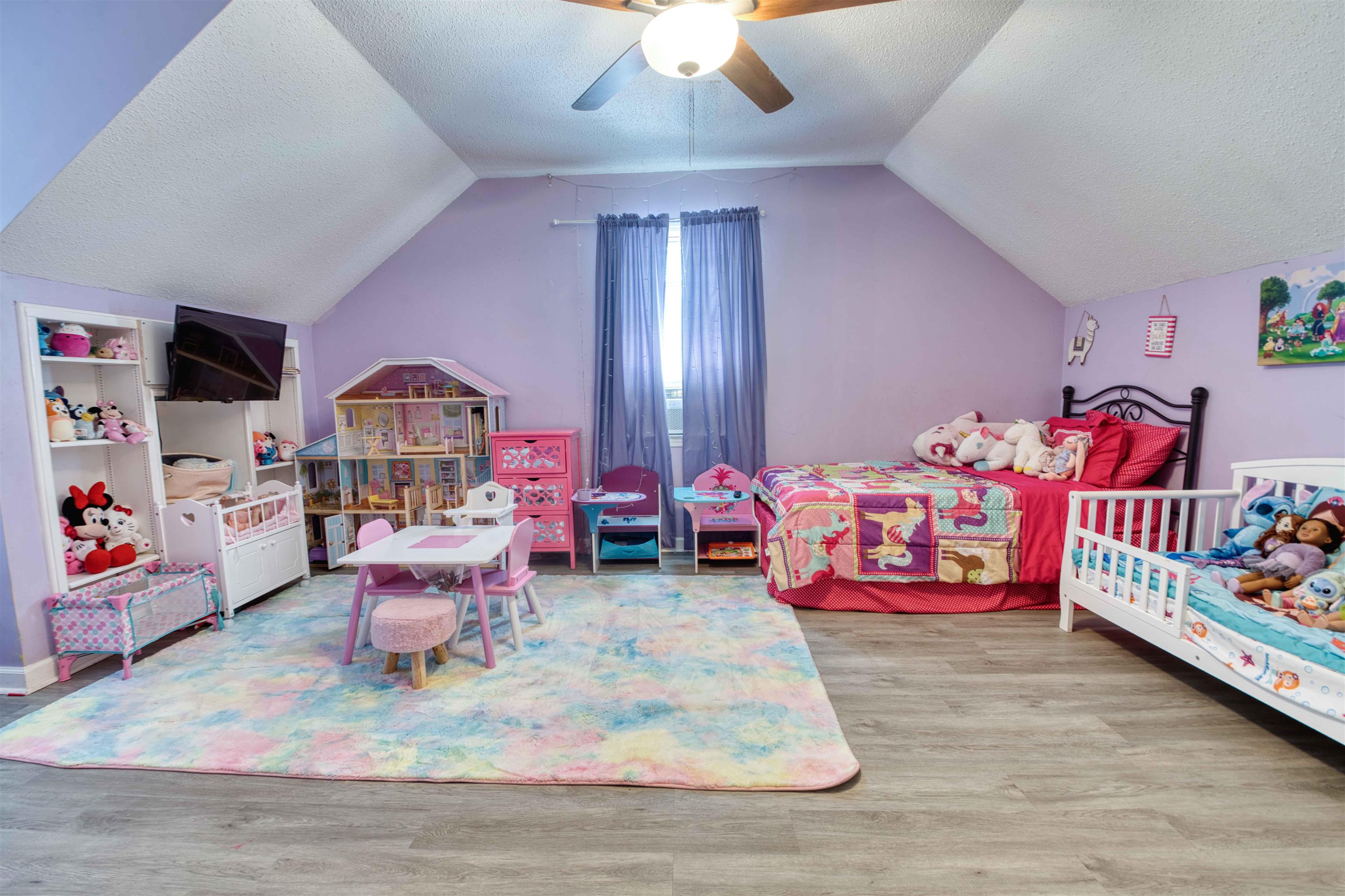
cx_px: 672
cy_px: 448
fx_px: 560
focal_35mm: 15
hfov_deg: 100.4
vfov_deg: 77.3
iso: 400
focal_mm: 15
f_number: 11
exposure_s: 1/1.25
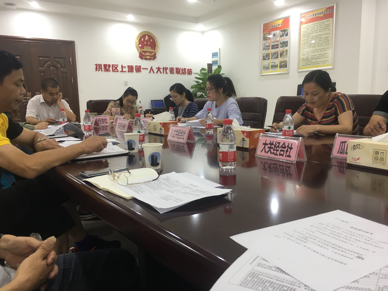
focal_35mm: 29
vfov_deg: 48.2
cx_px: 194
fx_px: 325
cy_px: 146
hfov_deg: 61.7
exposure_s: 1/33
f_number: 2.2
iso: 80
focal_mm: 4.15
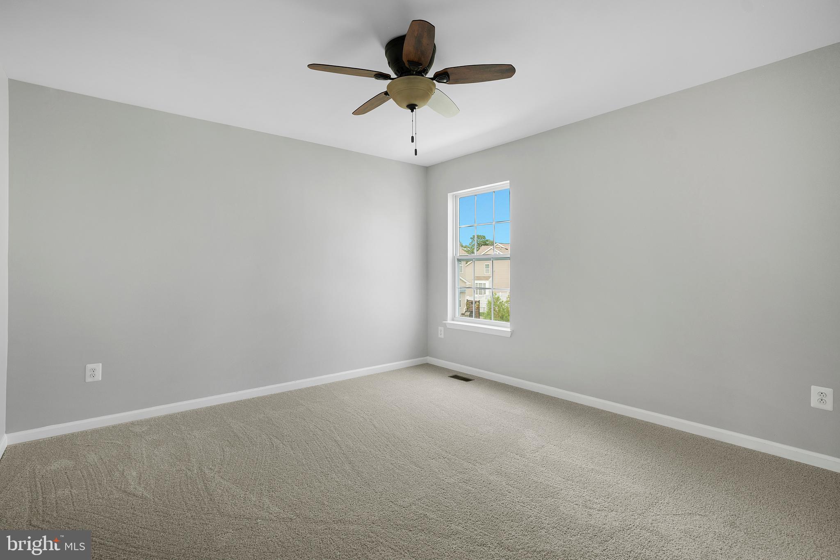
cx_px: 420
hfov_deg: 96.7
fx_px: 373
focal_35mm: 16
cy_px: 280
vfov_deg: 73.7
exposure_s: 1/50
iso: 200
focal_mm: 16
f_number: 4.5
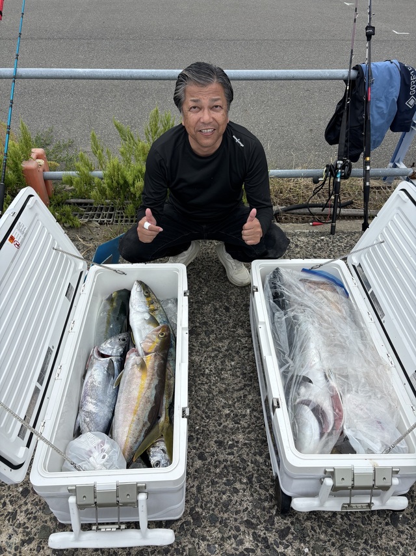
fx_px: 417
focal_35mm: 26
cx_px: 208
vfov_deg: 67.3
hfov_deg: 53.0
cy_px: 278
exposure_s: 1/1751
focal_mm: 5.96
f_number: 1.6
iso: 50
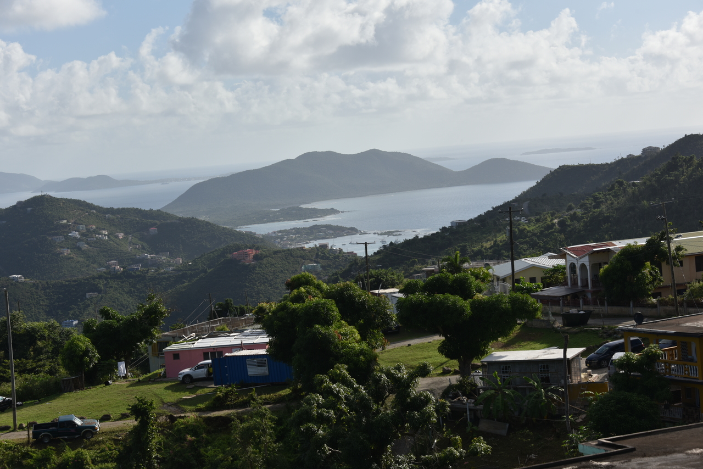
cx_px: 352
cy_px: 234
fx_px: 1602
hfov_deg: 24.8
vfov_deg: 16.7
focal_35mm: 82
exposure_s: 1/400
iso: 100
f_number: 10
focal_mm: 82
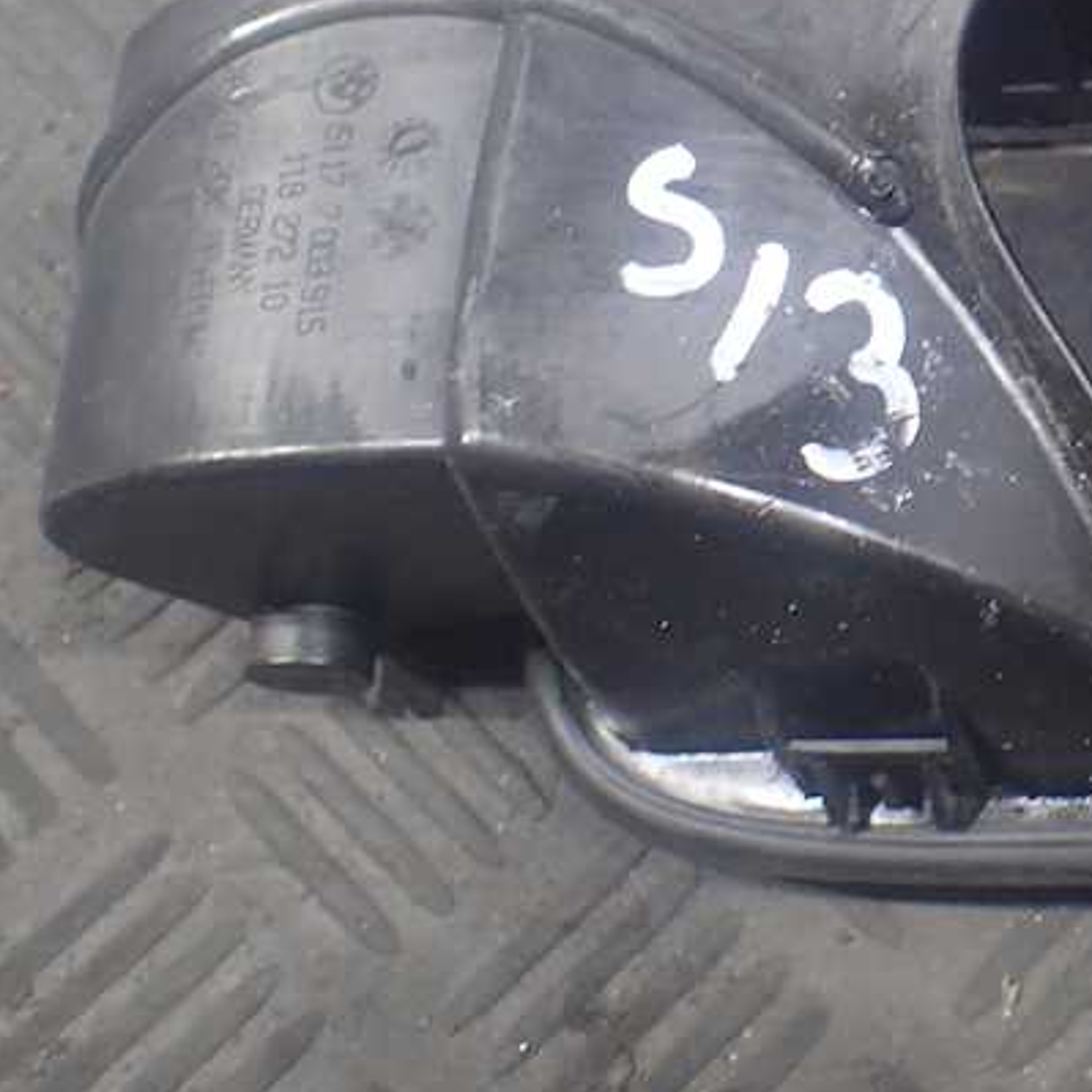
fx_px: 2427
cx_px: 1133
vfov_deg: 24.7
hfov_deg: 24.1
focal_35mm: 68
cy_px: 140
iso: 400
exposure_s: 1/125
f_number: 2.3
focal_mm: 5.5
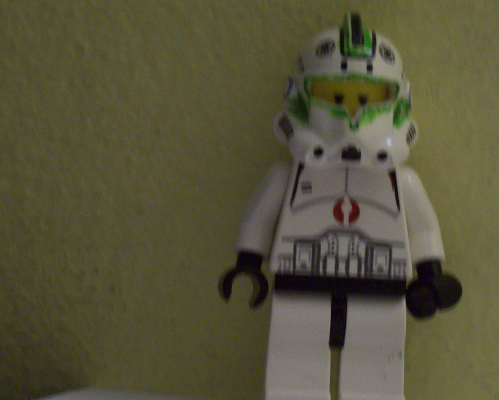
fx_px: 1654
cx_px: 323
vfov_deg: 13.8
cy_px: 218
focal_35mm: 112
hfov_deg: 17.1
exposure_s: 1/8
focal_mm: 10.8
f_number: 3.6
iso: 160
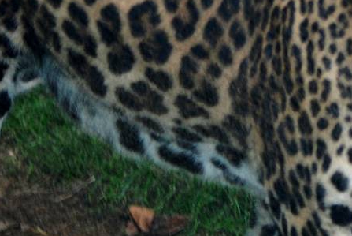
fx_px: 3680
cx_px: 349
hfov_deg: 5.5
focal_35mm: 376
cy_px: 112
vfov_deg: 3.7
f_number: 4
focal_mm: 70
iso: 400
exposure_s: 1/80
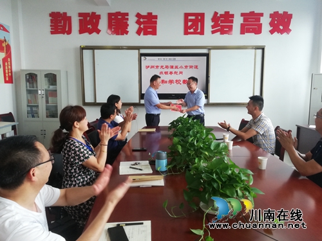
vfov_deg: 48.2
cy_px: 120
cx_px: 161
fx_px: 270
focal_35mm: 29
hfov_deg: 61.7
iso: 160
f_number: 2.2
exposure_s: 1/50
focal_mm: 3.81
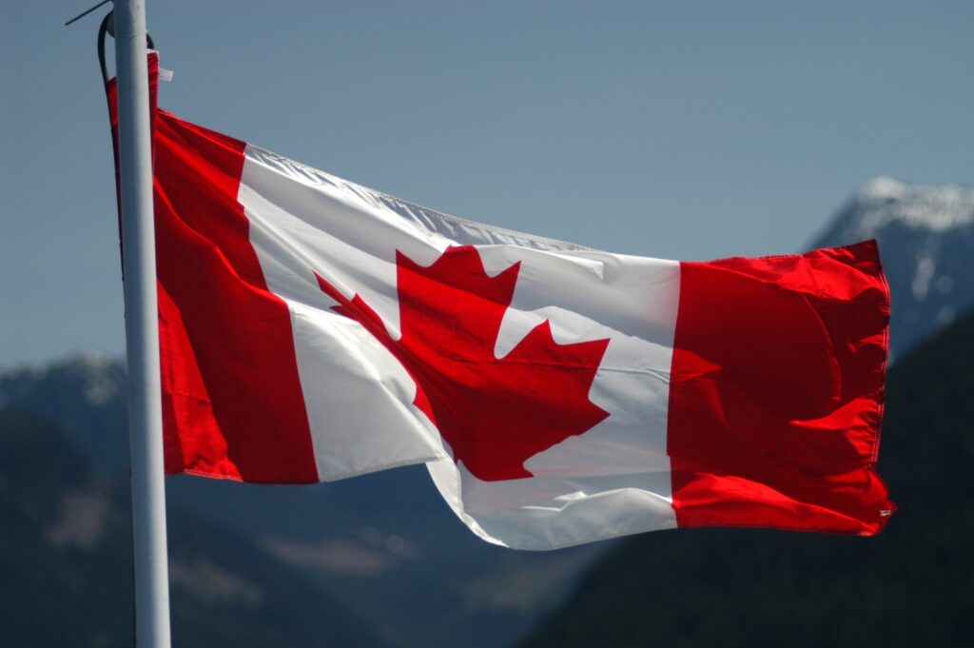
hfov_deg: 12.2
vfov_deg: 8.2
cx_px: 487
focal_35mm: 168
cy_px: 324
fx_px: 4542
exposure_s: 1/2000
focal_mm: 112
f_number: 2.8
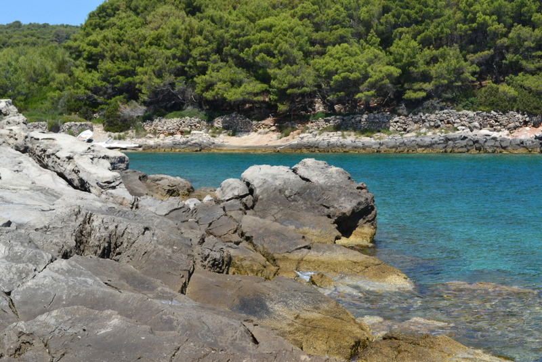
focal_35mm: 60
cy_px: 181
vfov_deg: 22.6
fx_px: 904
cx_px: 271
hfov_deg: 33.4
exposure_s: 1/400
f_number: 11
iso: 400
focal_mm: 40
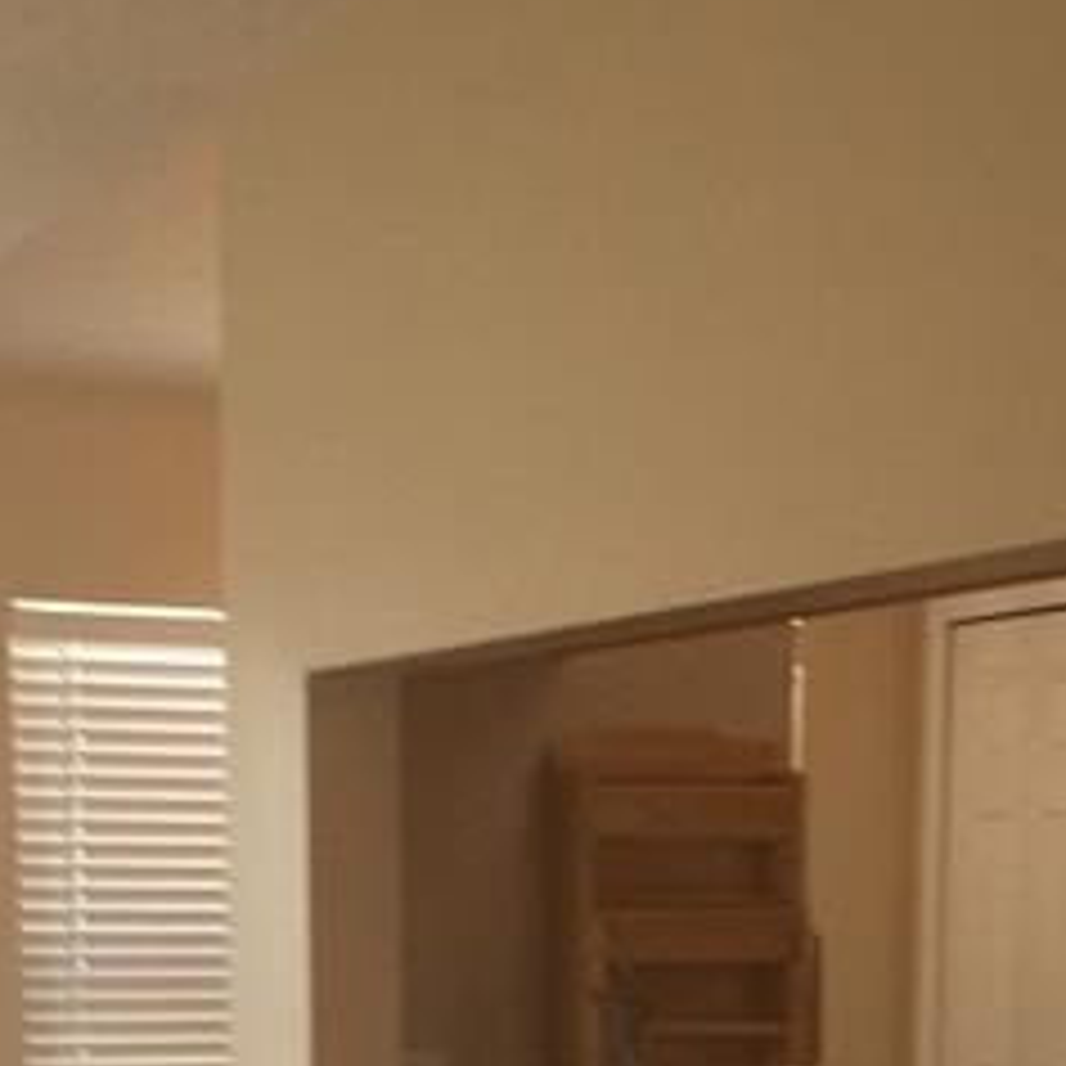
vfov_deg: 19.4
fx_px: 2892
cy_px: 1367
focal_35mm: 83
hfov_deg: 20.9
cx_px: 418
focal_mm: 4.15
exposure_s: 1/60
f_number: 2.2
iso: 32
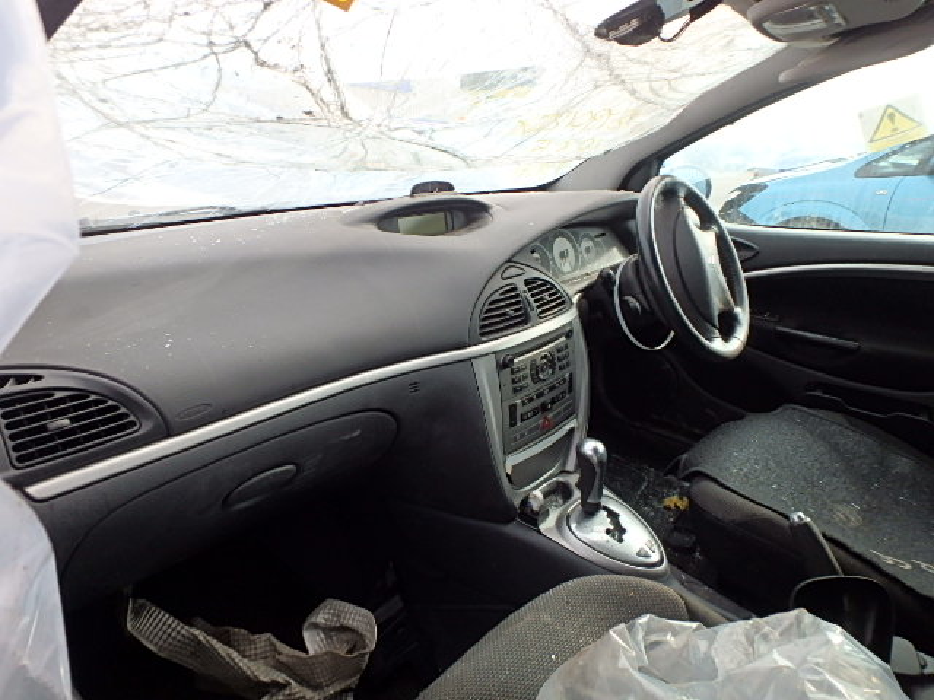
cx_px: 467
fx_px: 567
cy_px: 350
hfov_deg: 79.0
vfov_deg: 63.4
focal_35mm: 21
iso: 125
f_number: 3.5
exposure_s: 1/160
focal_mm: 3.7
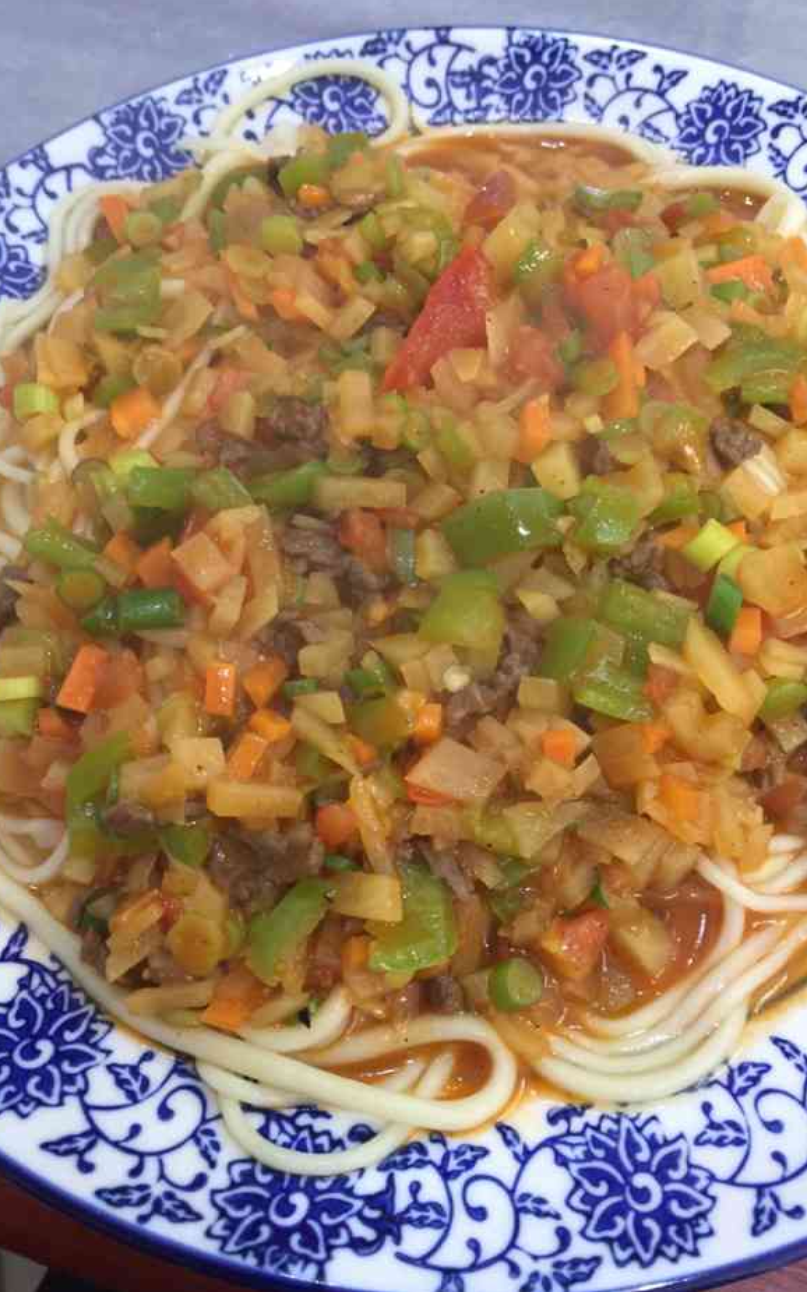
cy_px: 645
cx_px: 450
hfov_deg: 40.5
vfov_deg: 61.2
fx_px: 1091
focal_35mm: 31
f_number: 2.2
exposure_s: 1/33
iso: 125
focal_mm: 4.15
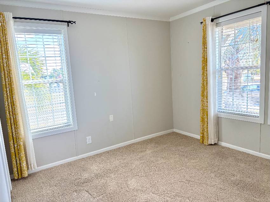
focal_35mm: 26
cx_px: 135
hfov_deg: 67.3
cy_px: 101
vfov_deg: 53.0
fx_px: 203
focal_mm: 5.96
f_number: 1.6
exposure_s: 1/163
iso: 125
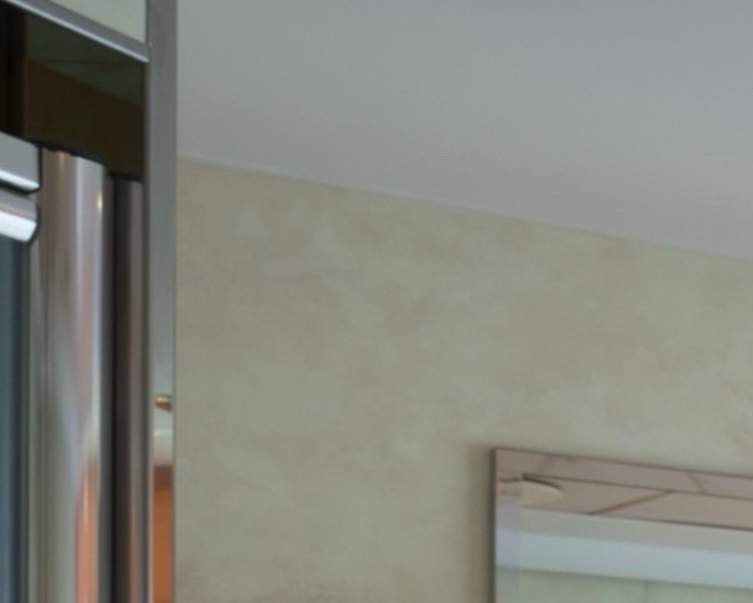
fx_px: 2407
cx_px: 2240
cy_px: 893
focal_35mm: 108
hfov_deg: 11.2
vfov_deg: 13.5
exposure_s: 1/4
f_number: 11
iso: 100
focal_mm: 16
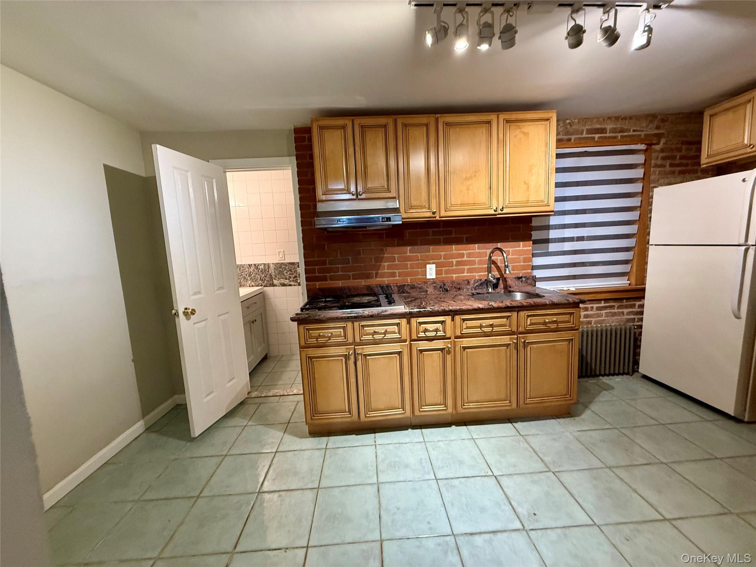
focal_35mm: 14
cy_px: 284
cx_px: 378
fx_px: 306
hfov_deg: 102.1
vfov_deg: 85.7
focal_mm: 2.22
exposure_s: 1/60
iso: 320
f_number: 2.2
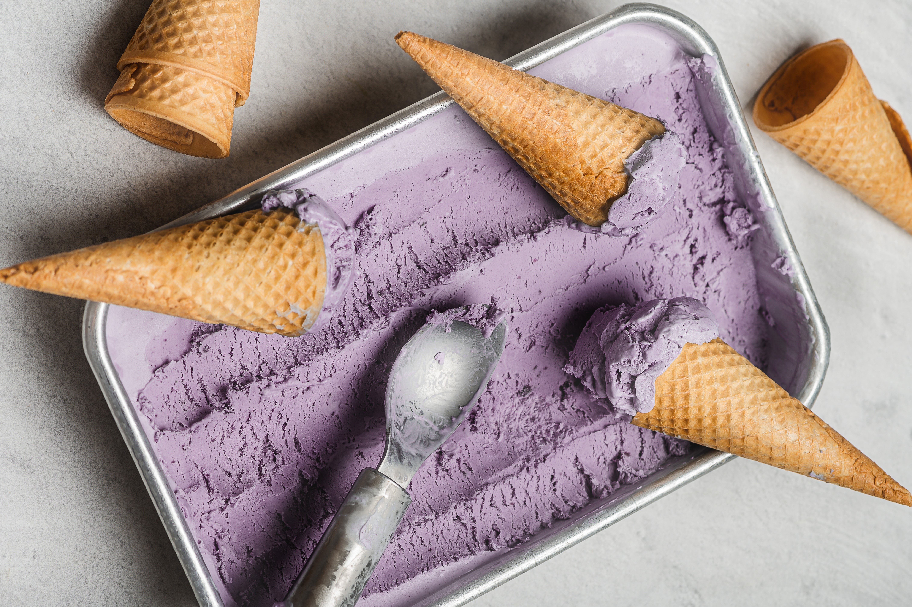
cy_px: 304
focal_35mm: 105
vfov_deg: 13.0
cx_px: 456
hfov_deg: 19.5
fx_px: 2658
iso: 100
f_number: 11
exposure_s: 1/160
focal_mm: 105
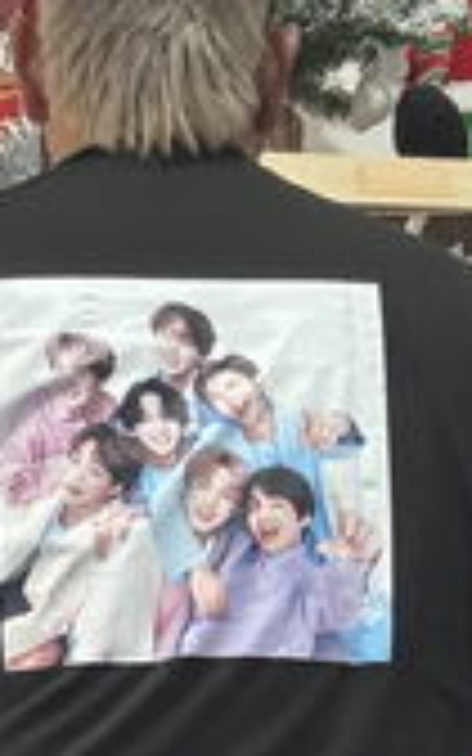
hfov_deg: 12.9
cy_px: 979
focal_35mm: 101
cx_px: 135
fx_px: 2079
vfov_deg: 19.1
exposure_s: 1/25
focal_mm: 2.69
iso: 320
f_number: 1.9
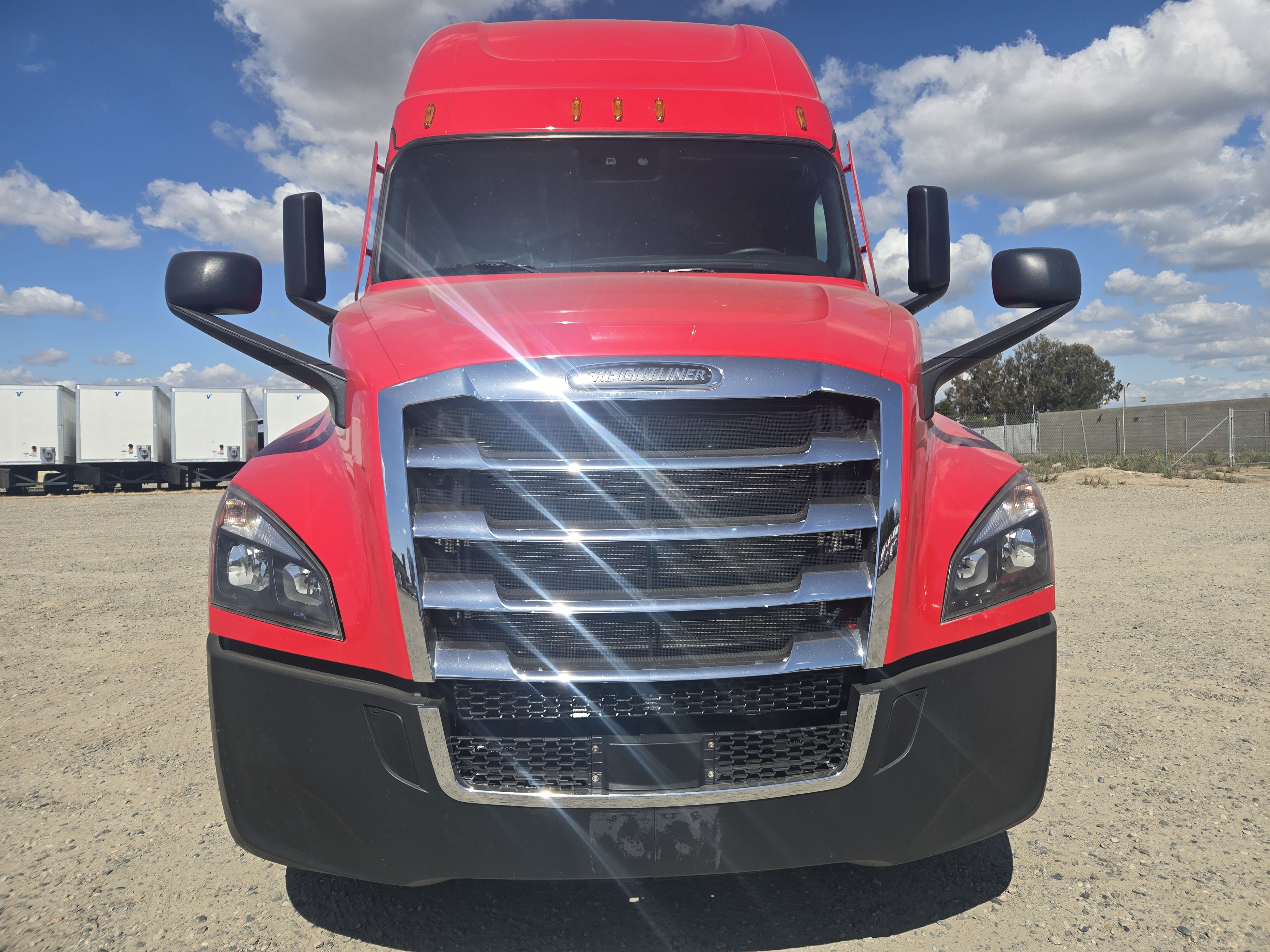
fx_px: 844
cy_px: 476
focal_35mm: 23
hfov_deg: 73.9
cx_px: 635
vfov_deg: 58.9
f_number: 1.8
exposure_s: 1/2730
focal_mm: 5.4
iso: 25
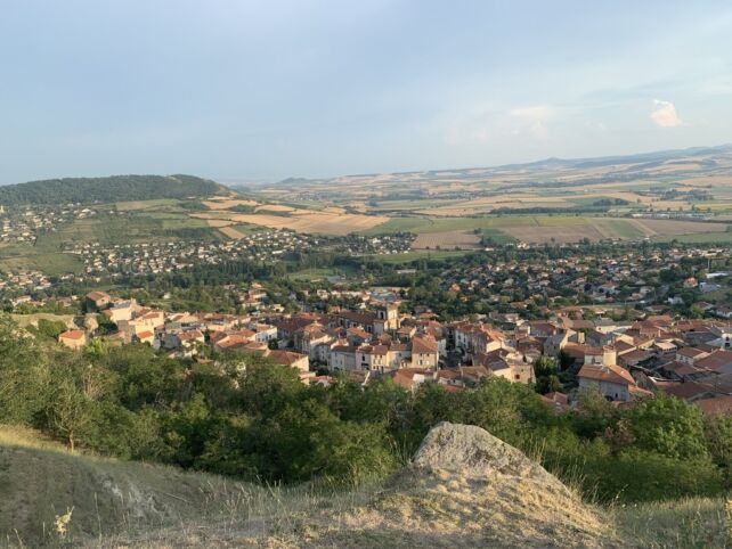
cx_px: 366
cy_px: 274
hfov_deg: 67.3
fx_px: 550
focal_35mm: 26
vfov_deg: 53.1
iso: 25
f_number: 1.8
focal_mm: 4.25
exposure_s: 1/1054
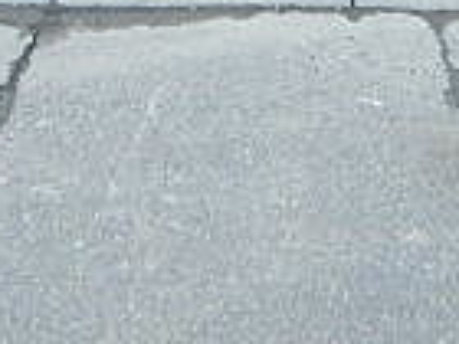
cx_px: 275
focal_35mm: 110
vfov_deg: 12.3
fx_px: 1459
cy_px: -285
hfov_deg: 17.9
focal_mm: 4.3
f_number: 2.8
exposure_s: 1/200
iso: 125
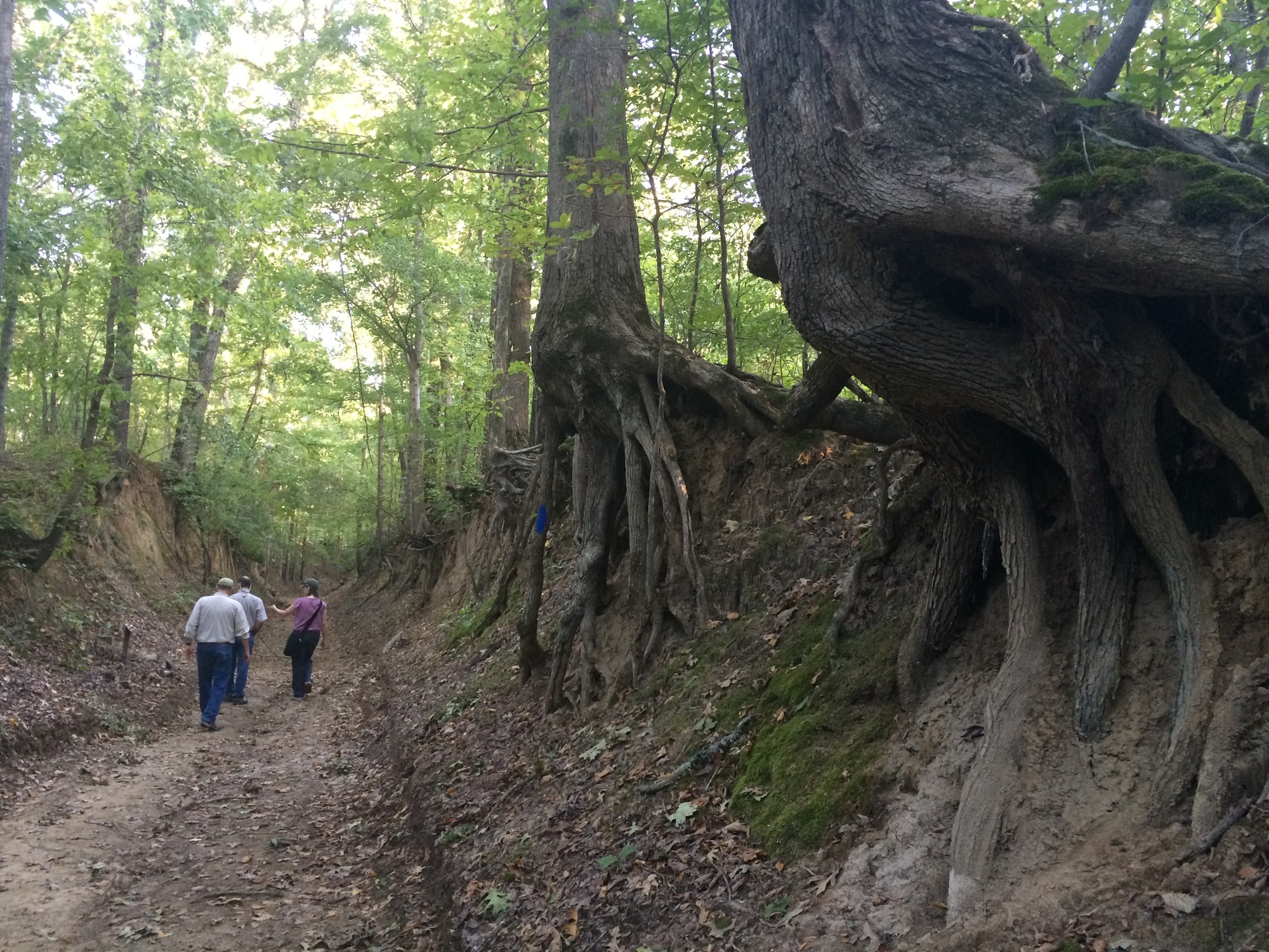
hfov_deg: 60.0
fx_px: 1100
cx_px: 634
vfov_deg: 46.8
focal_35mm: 30
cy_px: 476
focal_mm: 4.12
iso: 160
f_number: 2.2
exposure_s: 1/30
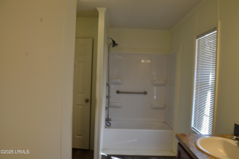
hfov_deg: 67.5
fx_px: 179
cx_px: 120
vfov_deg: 47.7
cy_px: 80
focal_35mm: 27
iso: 800
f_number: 7.1
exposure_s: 1/30
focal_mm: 18
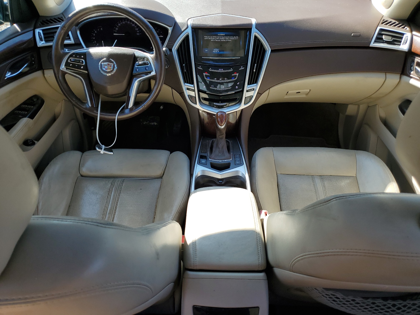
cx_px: 210
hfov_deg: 67.3
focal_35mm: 26
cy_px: 158
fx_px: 315
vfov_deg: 53.1
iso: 50
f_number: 1.5
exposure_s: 1/435
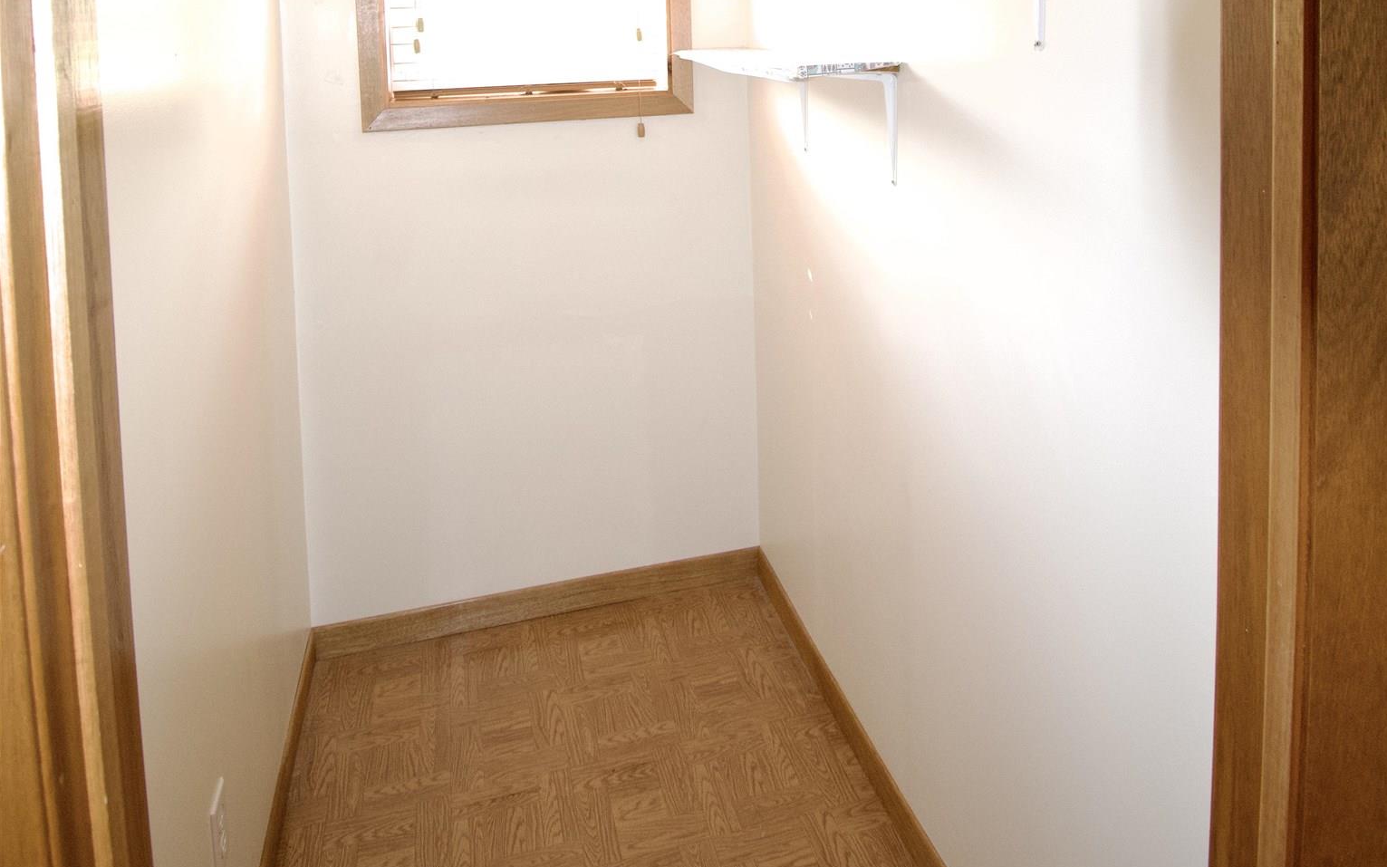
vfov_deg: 46.6
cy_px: 54
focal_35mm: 23
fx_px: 869
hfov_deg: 77.2
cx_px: 695
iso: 400
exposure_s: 1/80
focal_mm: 10
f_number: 4.5
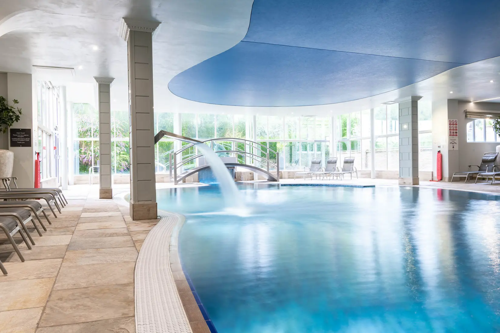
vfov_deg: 45.0
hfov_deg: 63.7
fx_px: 403
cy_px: 166
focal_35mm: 29
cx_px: 250
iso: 100
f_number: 18
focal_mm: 29
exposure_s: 10
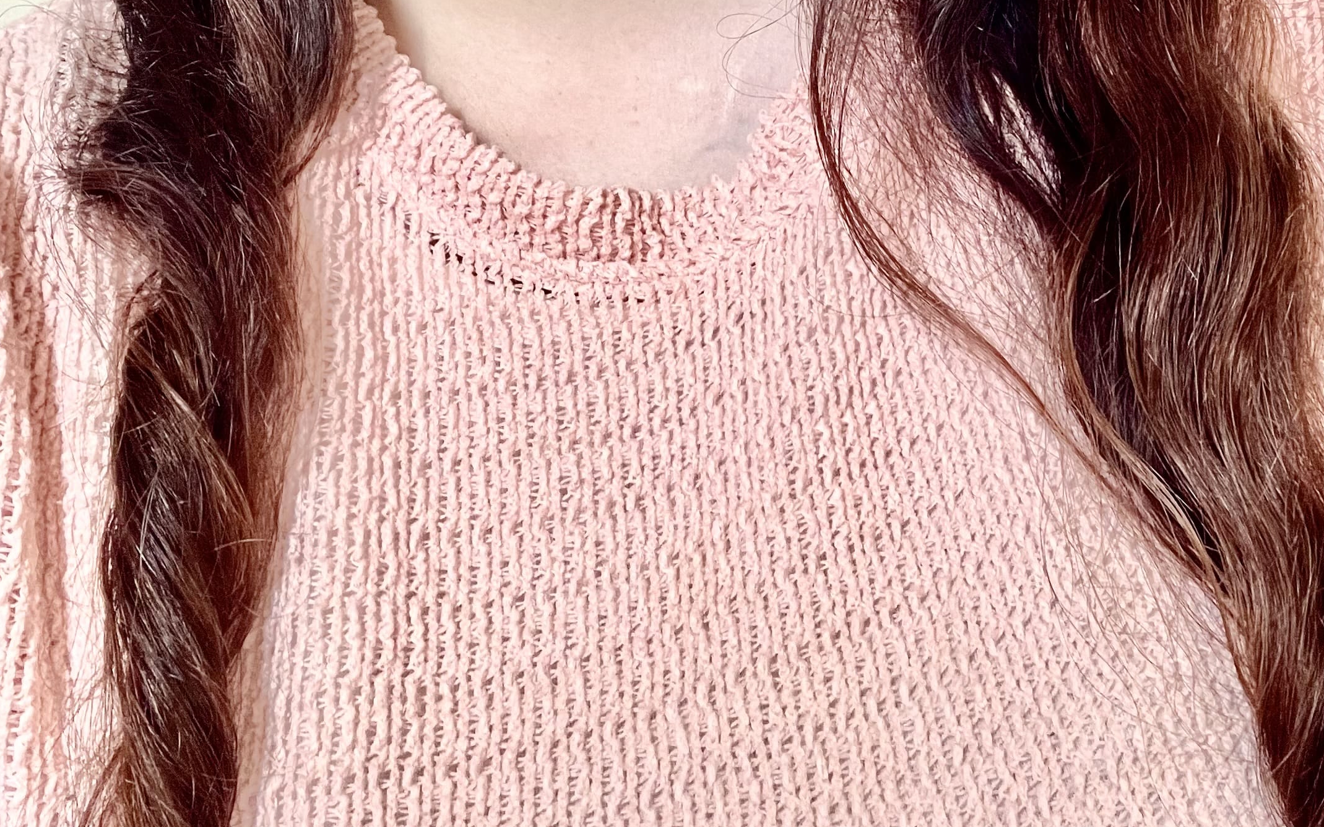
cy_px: 207
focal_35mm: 49
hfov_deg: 40.9
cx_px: 783
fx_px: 1768
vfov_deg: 26.0
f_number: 2.2
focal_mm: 2.87
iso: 200
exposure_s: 1/60
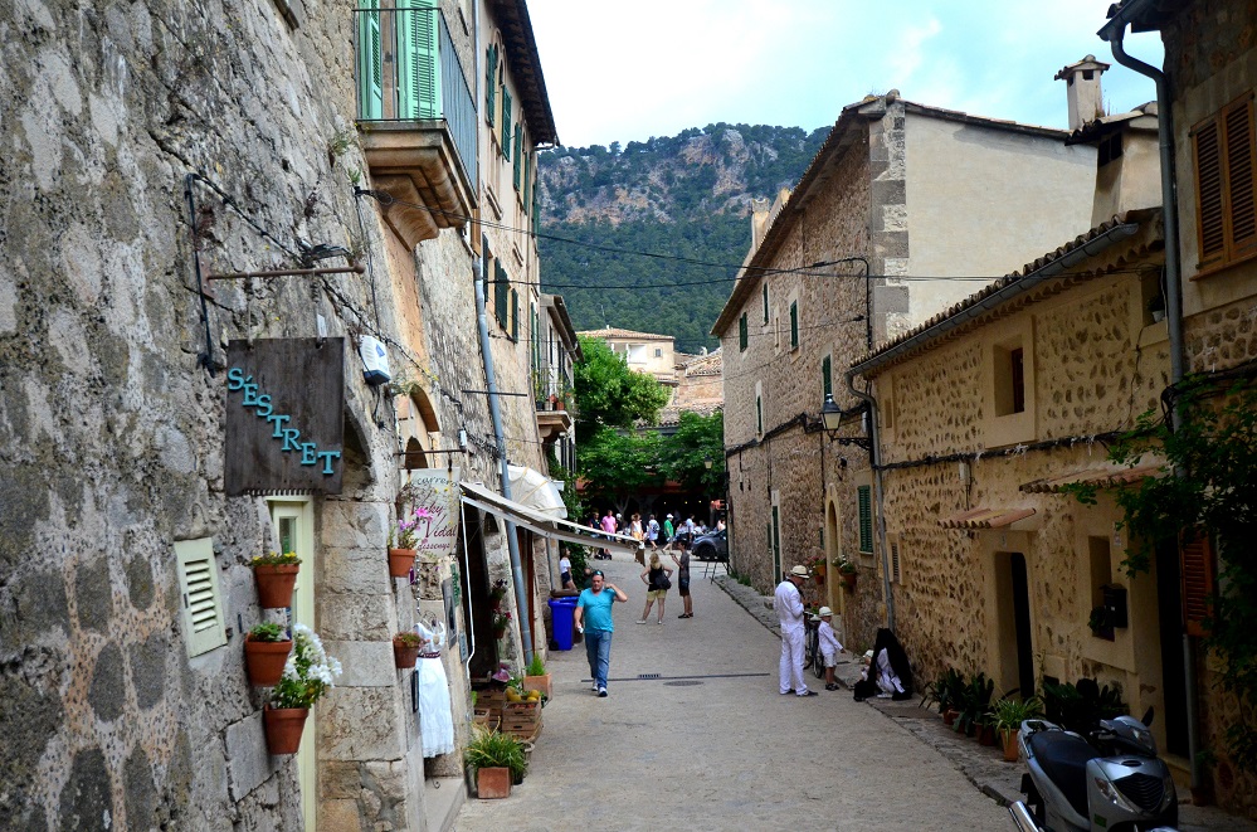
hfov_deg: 53.2
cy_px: 416
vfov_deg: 36.7
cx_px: 628
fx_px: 1254
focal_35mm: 36
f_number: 4
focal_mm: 24
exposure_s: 1/8000
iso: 1600
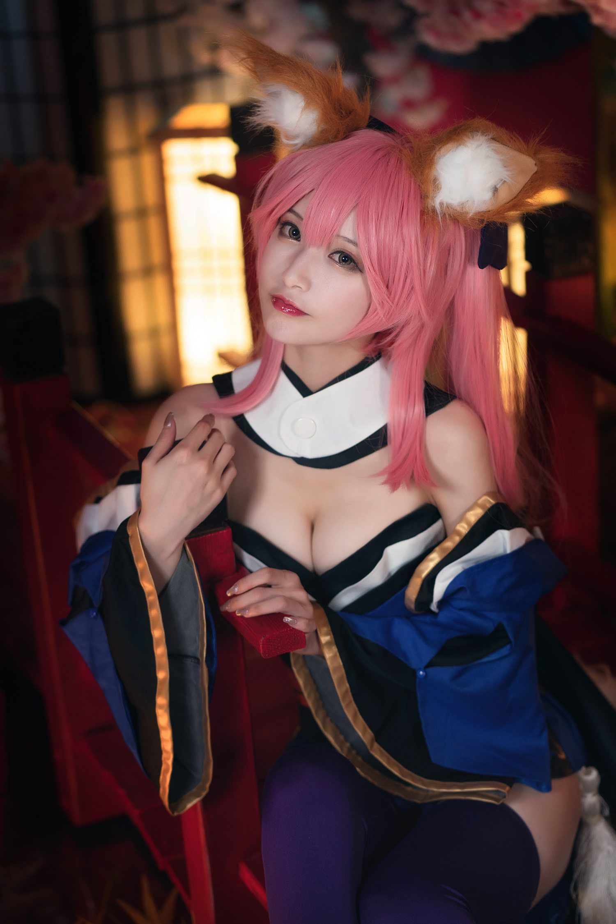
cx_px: 308
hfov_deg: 16.1
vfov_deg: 23.9
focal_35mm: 85
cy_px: 462
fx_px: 2181
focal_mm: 85
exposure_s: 1/160
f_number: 2.5
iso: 1250
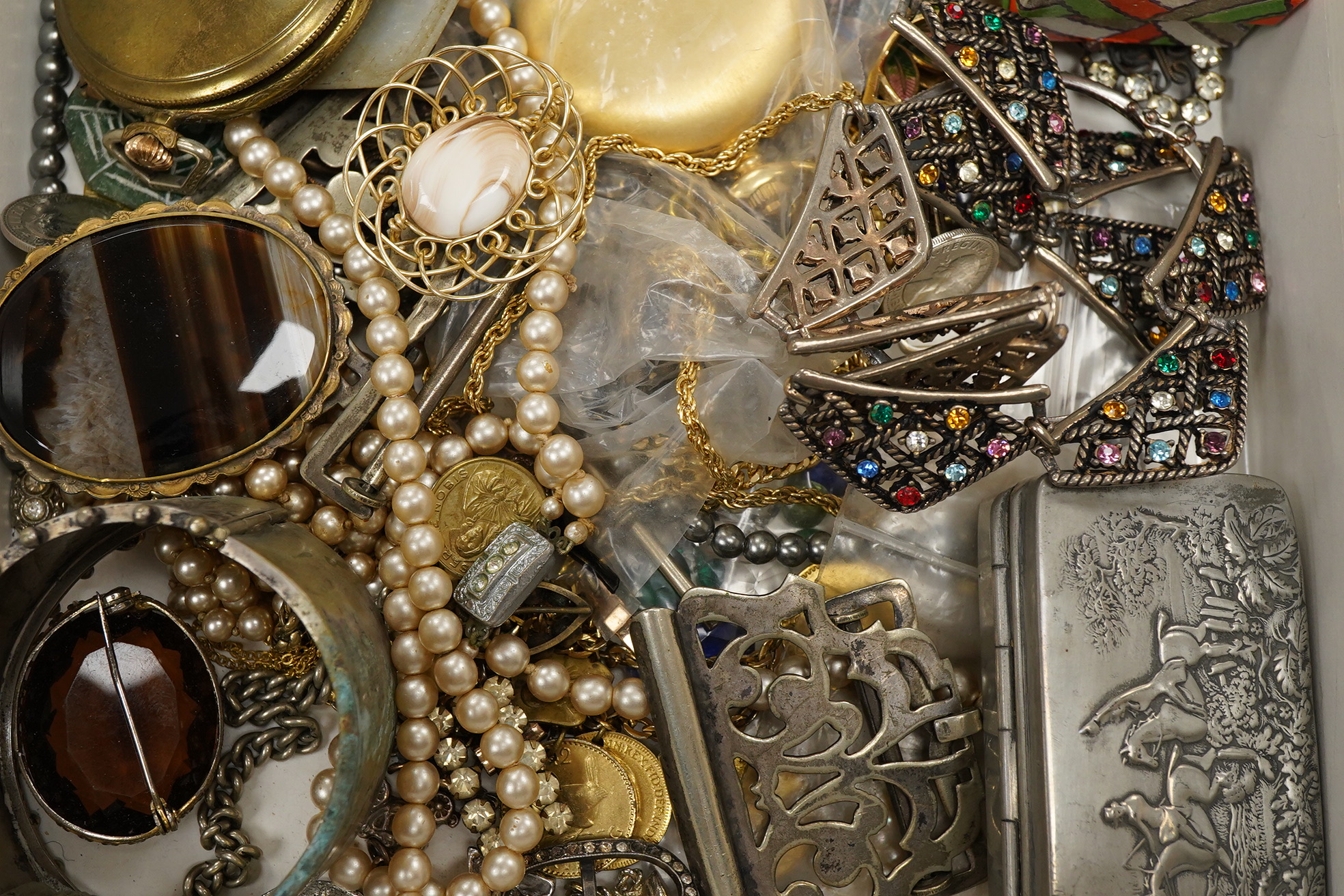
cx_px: 672
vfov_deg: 29.9
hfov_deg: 43.6
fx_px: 1680
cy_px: 448
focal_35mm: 45
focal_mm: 30
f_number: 11
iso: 1250
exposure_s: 1/125
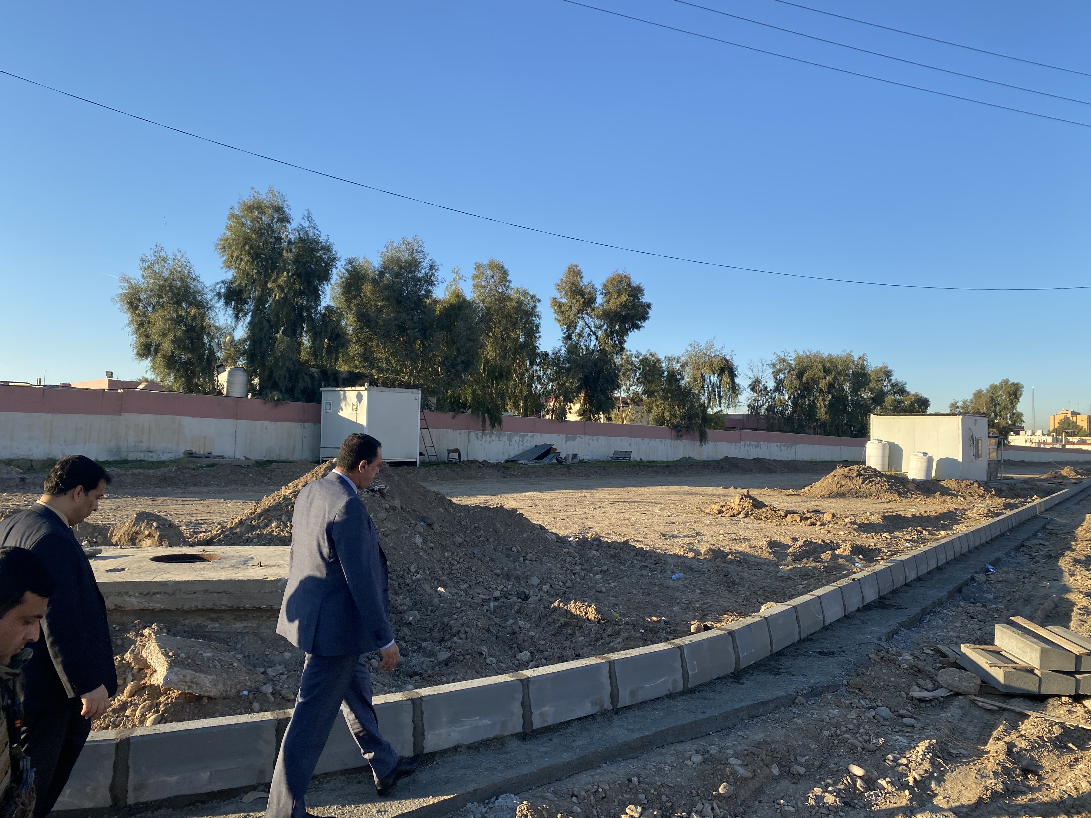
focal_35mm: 26
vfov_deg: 53.1
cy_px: 409
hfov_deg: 67.3
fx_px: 819
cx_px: 546
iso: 32
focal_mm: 4.25
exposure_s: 1/1136
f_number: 1.8
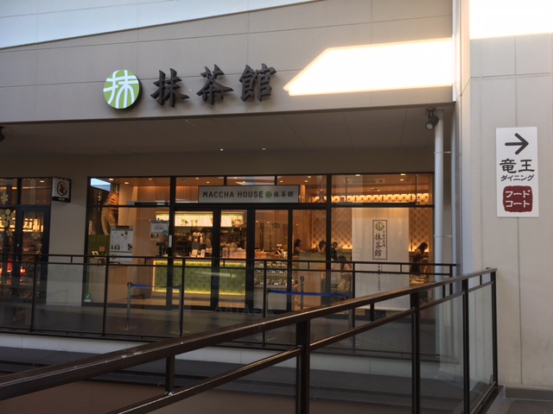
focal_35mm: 29
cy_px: 207
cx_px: 276
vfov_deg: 48.2
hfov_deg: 61.7
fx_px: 463
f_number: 2.2
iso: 25
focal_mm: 4.15
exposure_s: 1/60
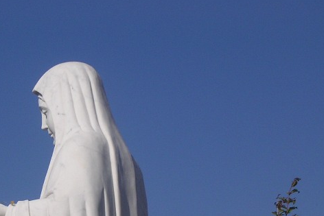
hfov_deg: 11.1
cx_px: 51
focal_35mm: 185
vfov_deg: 7.4
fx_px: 1665
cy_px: 198
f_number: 4.6
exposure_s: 1/1027
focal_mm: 15.9
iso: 100
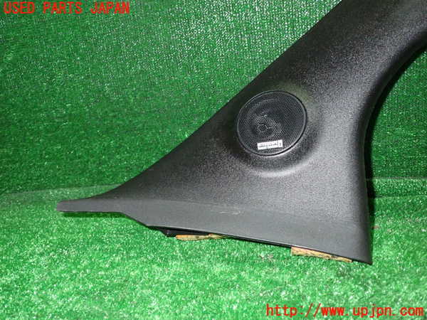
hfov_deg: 60.0
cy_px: 160
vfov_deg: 46.8
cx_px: 214
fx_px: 370
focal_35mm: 30
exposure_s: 1/30
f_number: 6.3
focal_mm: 5.4
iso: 800
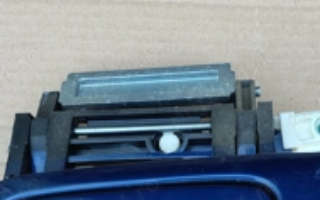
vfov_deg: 21.3
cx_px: 164
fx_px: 488
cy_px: 246
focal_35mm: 56
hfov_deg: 36.3
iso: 261
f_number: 1.7
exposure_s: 1/100
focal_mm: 4.71
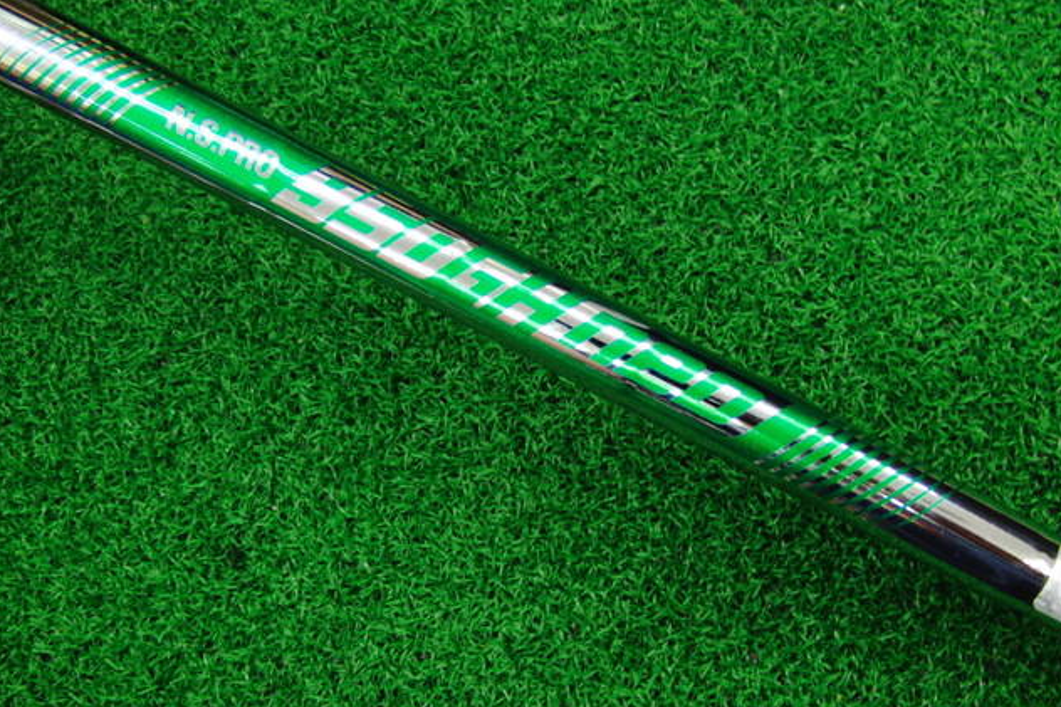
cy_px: 376
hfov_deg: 49.6
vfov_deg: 34.2
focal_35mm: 39
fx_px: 1149
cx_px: 532
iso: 400
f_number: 3.6
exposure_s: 1/40
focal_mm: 6.42
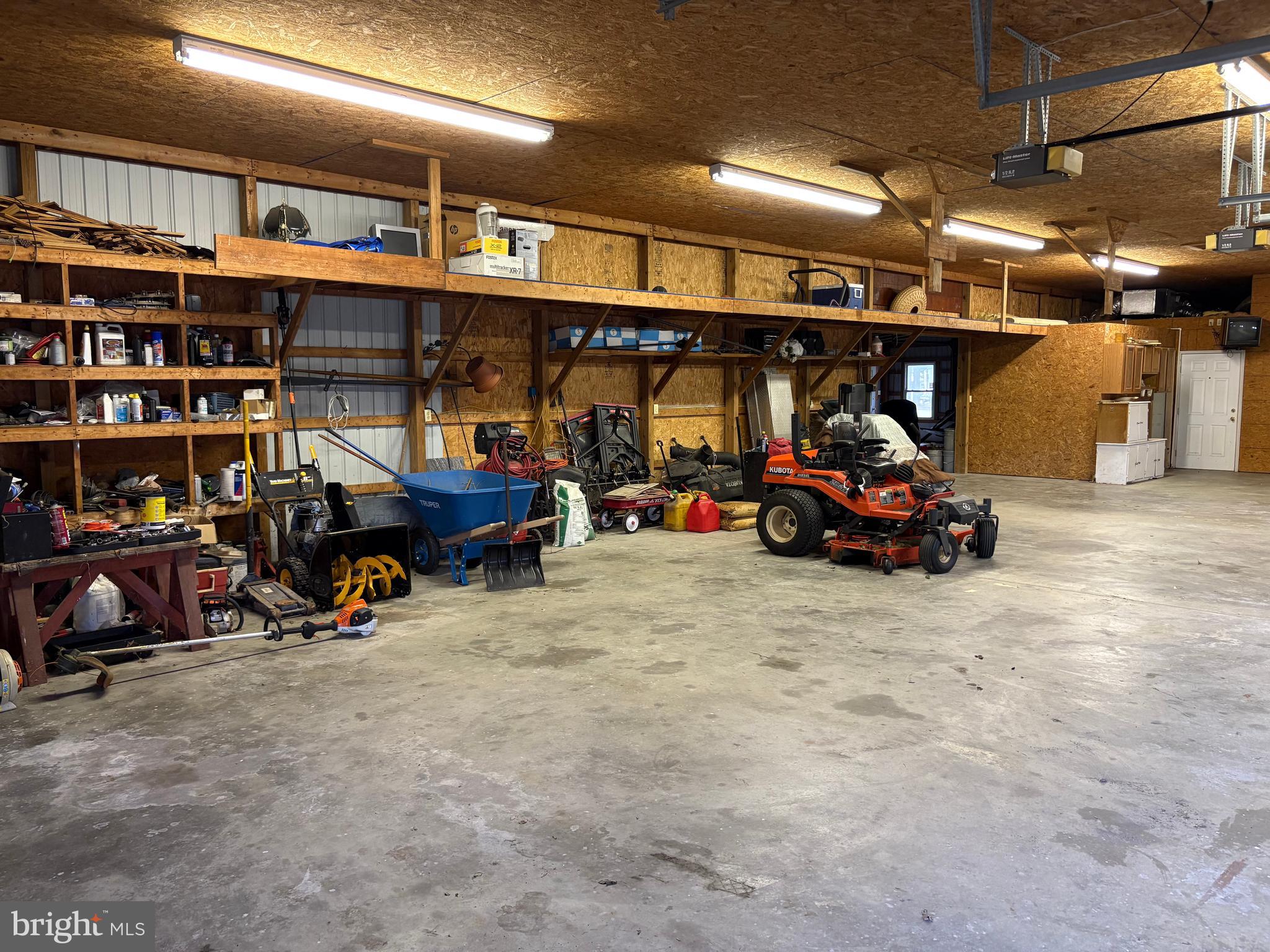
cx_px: 635
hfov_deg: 67.3
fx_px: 954
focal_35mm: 26
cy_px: 476
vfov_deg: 53.1
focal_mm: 5.96
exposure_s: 1/60
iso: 200
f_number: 1.6
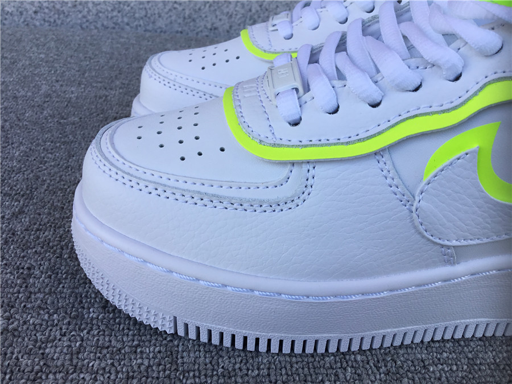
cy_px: 192
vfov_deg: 45.4
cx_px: 256
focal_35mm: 31
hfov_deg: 58.4
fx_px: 459
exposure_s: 1/342
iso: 25
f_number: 2.4
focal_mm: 3.3
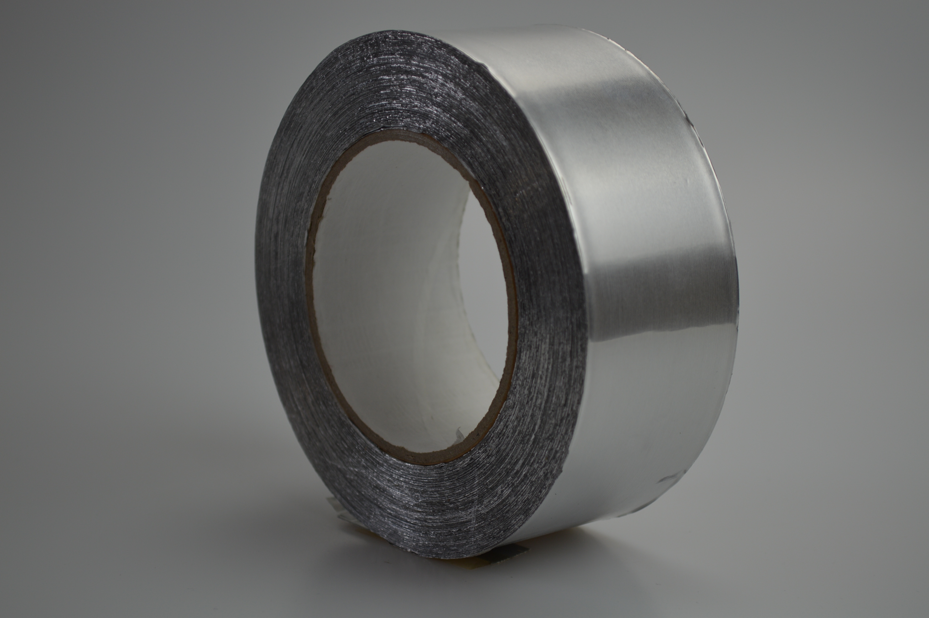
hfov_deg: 24.6
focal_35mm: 82
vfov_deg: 16.5
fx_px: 2127
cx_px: 464
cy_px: 309
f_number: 5.6
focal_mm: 55
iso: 100
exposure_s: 1/80
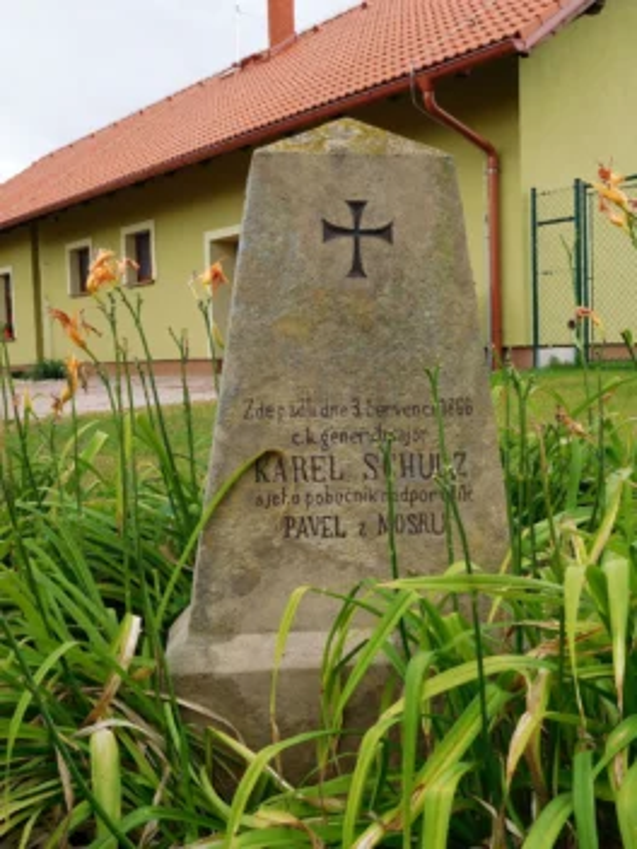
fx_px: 981
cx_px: 318
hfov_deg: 36.0
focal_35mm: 40
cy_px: 424
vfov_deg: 46.8
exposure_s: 1/200
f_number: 3.9
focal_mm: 7.1
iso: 125
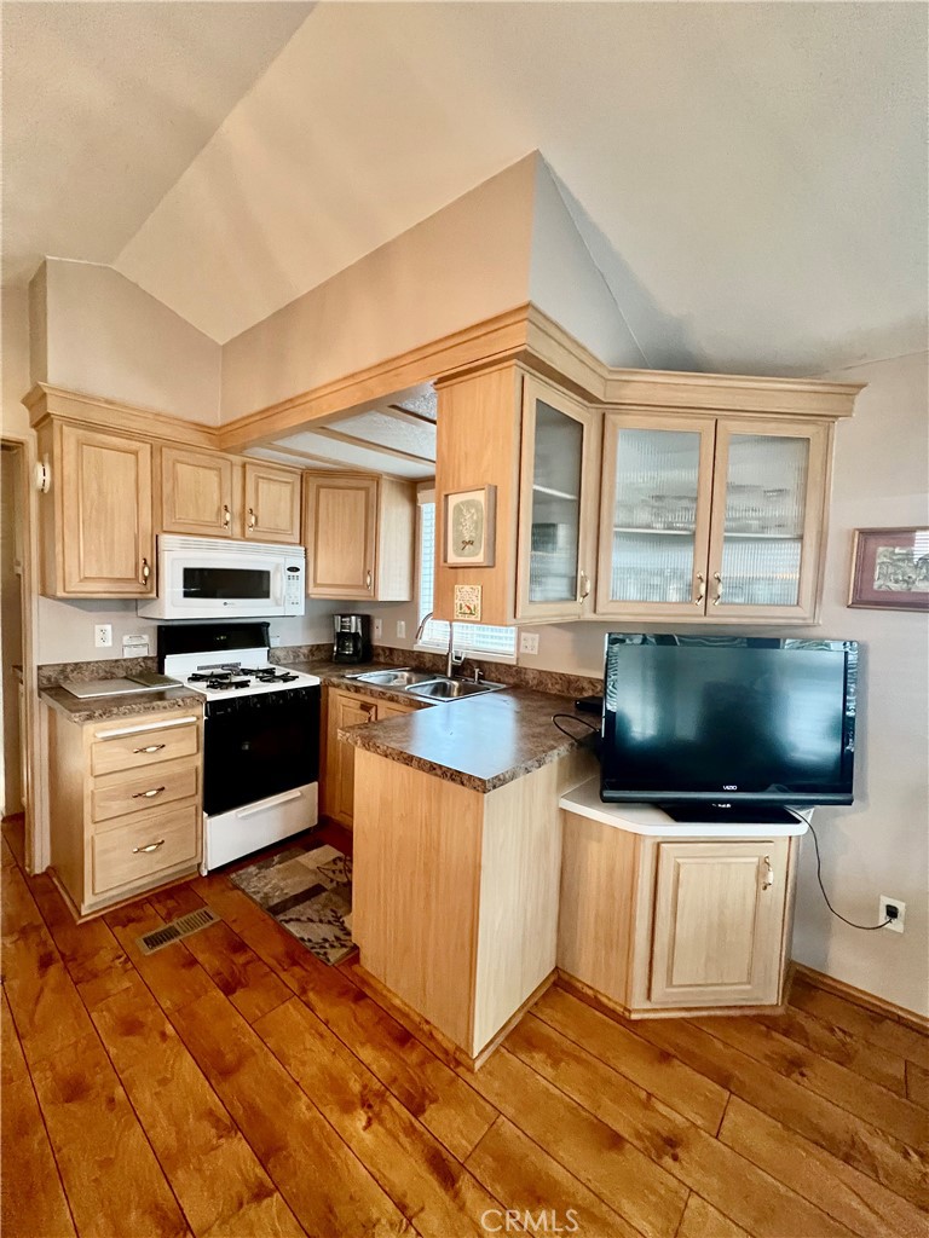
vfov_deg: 106.2
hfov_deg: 89.9
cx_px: 464
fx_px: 465
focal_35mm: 13
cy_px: 619
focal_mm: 1.57
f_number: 1.8
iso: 640
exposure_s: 1/60
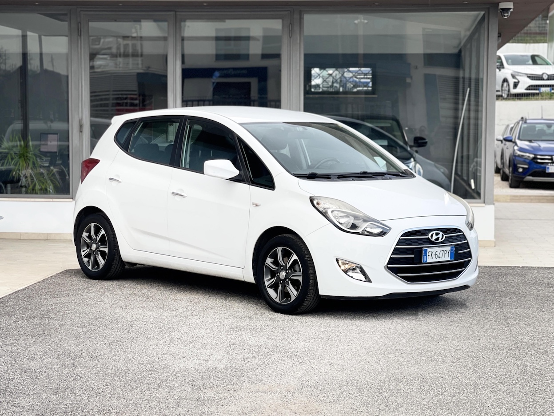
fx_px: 1024
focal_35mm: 64
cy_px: 208
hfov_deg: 30.3
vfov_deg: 22.9
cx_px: 277
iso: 25
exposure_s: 1/155
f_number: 2.2
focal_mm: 7.5
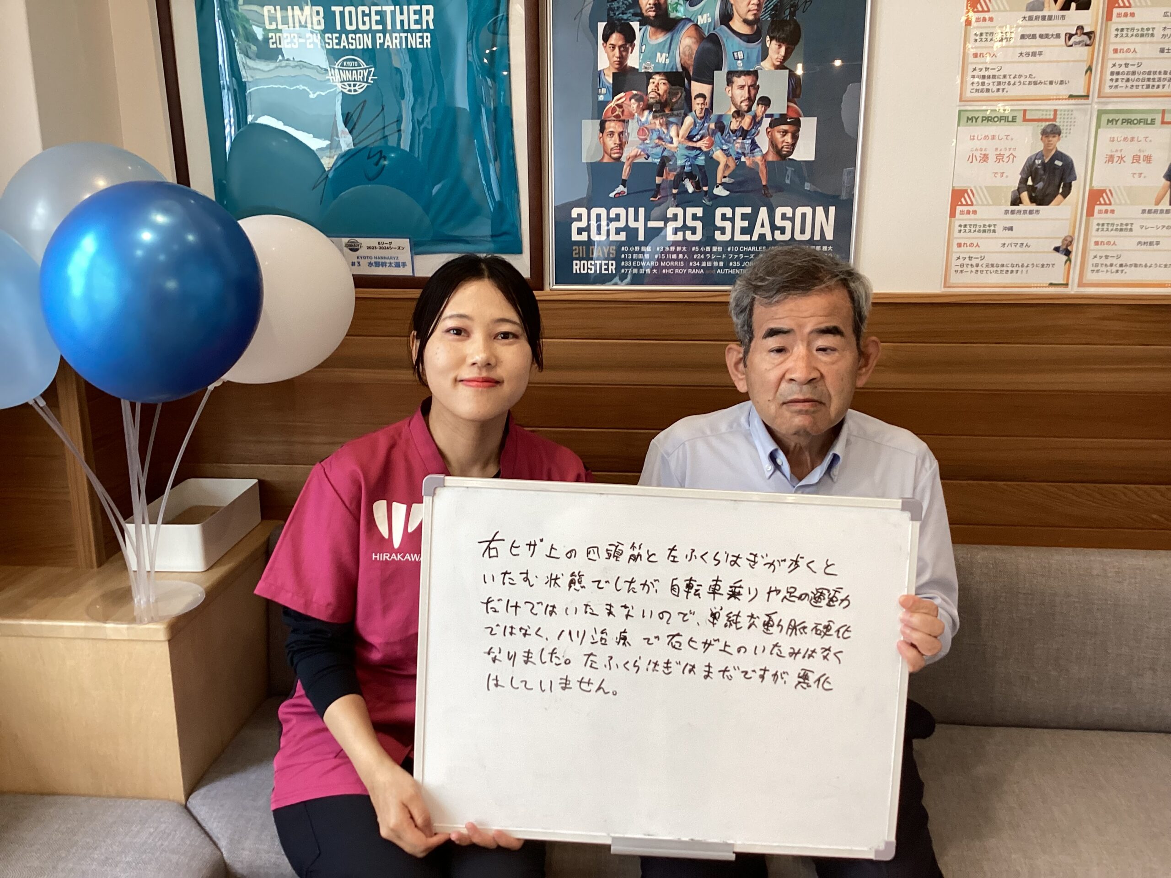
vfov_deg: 45.4
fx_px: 1049
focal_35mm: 31
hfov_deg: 58.4
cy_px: 439
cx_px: 586
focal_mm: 3.3
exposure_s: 1/60
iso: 160
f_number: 2.4
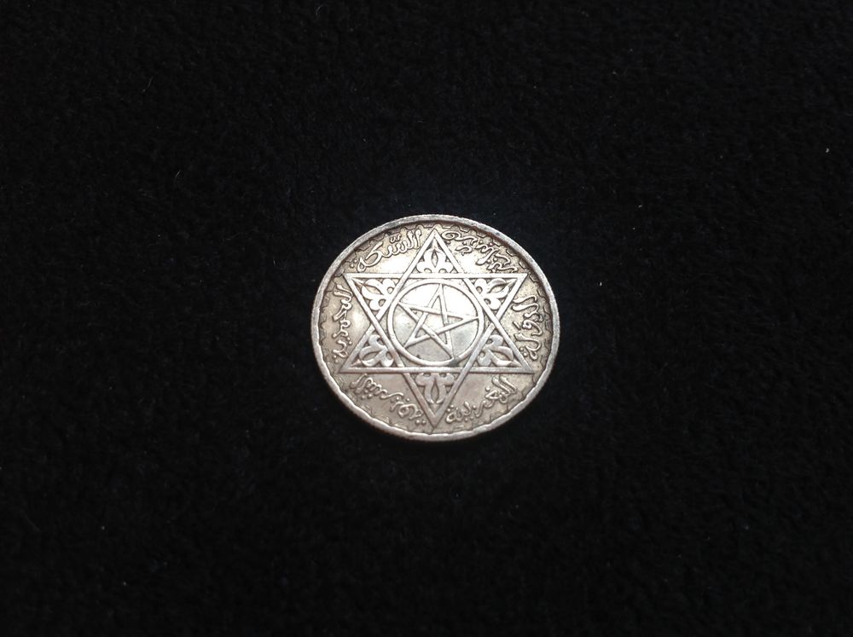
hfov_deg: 52.7
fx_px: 861
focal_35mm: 35
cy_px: 318
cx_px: 426
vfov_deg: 40.6
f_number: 2.4
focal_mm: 4.28
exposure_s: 1/120
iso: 64
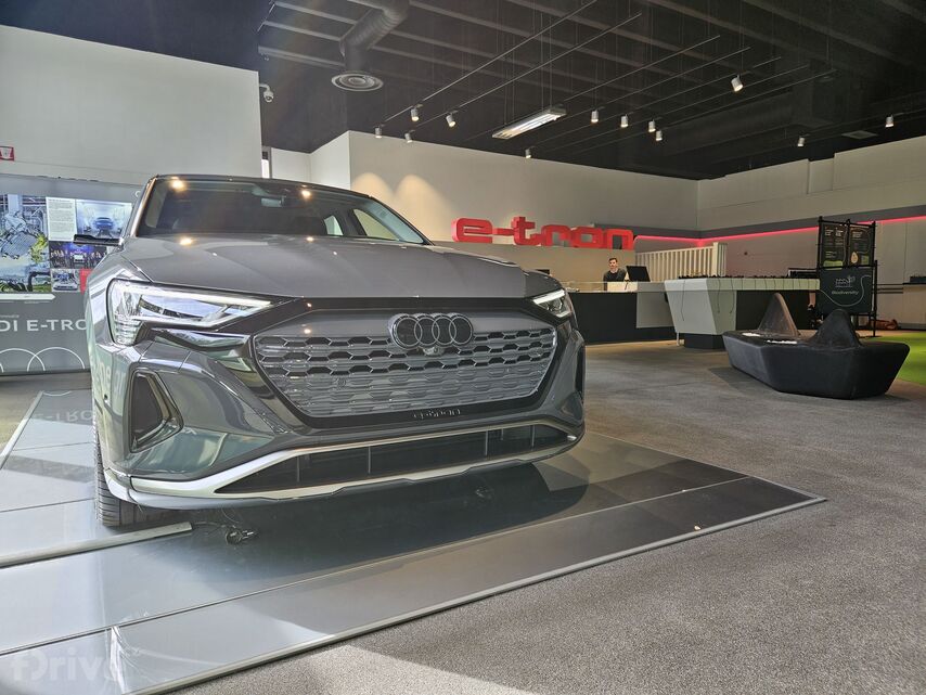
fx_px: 615
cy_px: 348
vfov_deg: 58.9
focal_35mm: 23
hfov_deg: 73.9
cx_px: 463
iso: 25
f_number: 1.8
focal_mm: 5.4
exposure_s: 1/54
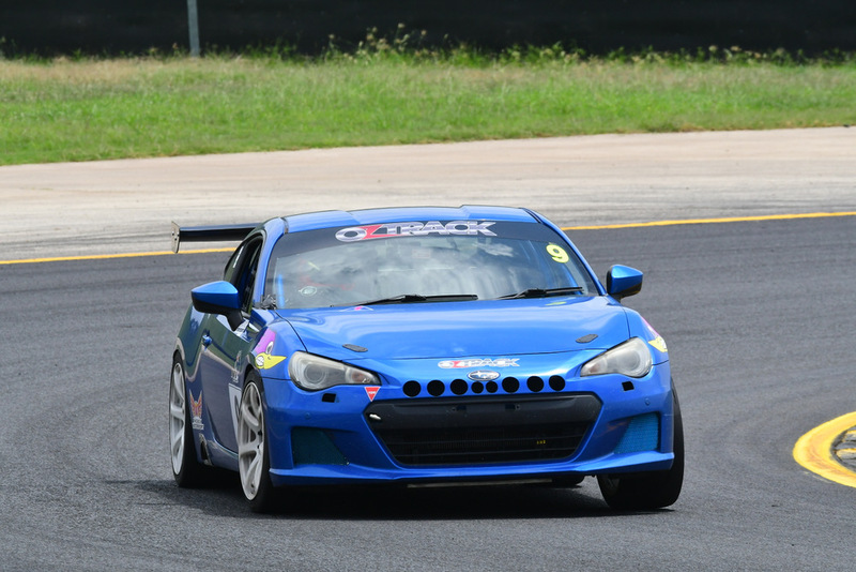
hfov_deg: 4.3
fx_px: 11417
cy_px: 286
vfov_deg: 2.9
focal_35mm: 480
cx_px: 428
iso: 640
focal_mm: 320
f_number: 13
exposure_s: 1/640
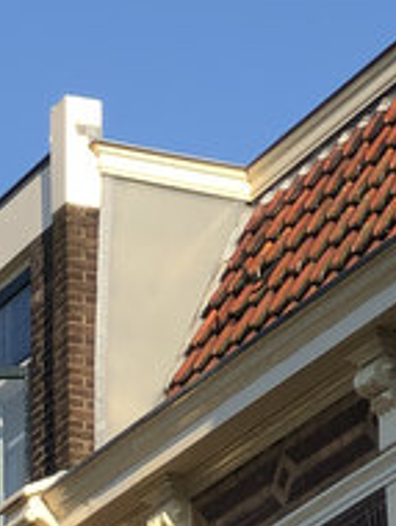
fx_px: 4246
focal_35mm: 279
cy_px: 1116
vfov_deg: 6.8
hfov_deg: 5.3
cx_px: -186
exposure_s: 1/426
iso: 20
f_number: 2.8
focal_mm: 6.6
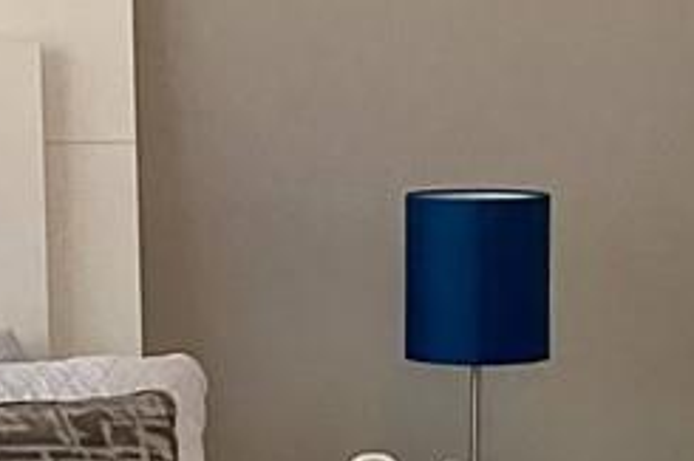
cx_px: 91
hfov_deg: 10.4
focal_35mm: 197
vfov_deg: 7.0
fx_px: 3795
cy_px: 269
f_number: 1.8
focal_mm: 3
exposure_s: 1/129
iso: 16
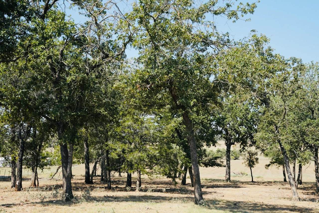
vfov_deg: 33.4
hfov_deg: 48.4
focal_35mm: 40
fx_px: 355
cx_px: 160
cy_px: 106
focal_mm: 40
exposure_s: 1/2500
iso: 2000
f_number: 9
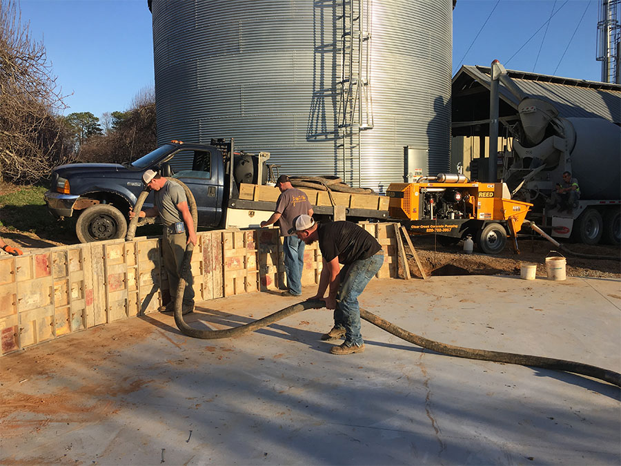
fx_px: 520
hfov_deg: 61.7
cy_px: 233
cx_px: 310
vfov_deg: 48.2
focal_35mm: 29
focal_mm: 4.15
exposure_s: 1/1131
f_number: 2.2
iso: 25
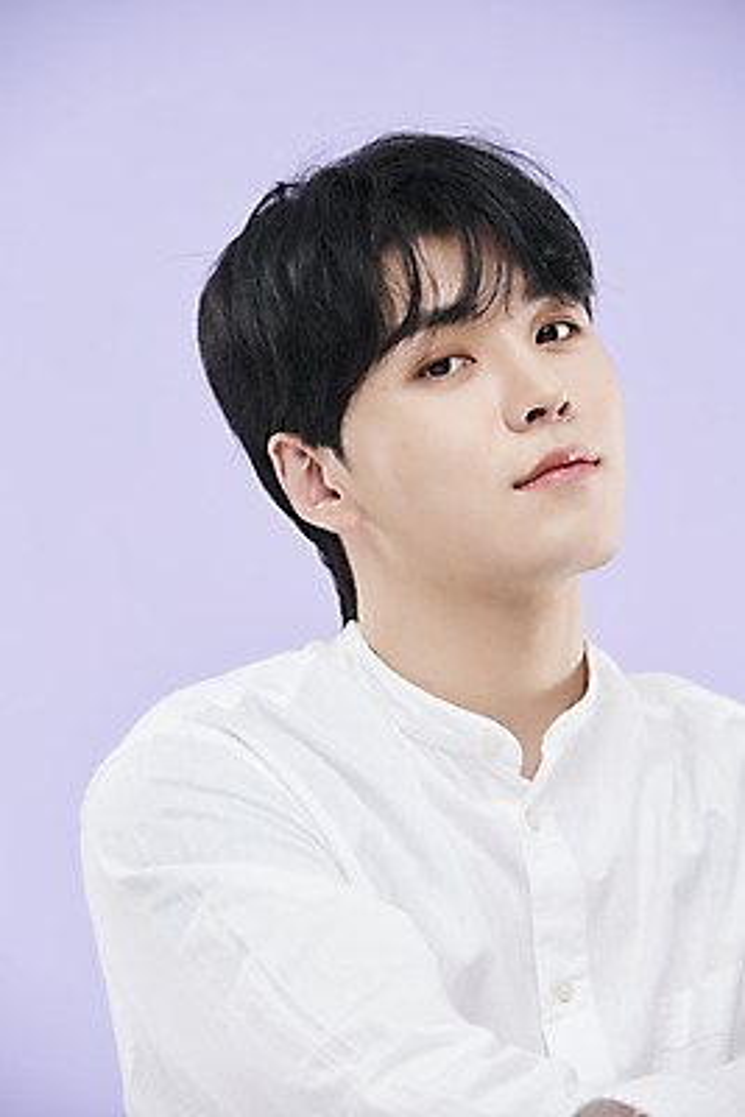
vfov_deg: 11.1
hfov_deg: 7.4
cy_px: 558
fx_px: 5737
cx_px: 372
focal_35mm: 185
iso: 31
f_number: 8
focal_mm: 185
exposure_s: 1/125
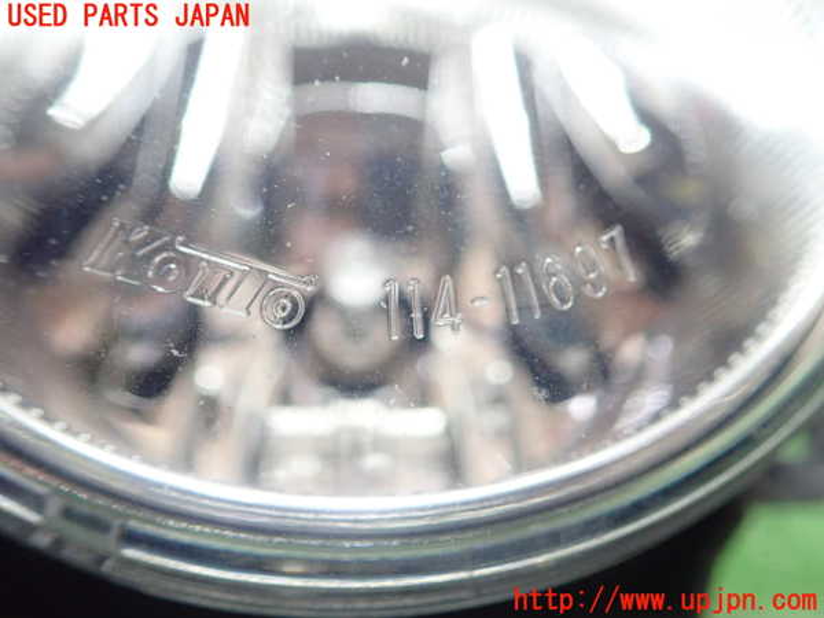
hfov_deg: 60.0
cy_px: 309
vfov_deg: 46.8
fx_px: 714
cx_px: 412
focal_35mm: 30
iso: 800
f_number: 2.3
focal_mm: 5.5
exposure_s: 1/125
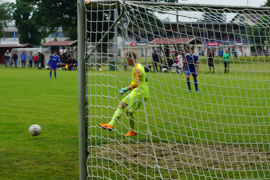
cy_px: 90
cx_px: 135
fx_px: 787
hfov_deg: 19.5
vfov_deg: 13.0
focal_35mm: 105
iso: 100
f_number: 5
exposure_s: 1/160
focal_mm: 70
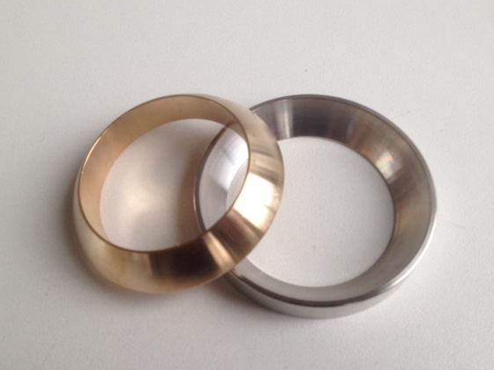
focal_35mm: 40
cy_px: 200
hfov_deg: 46.8
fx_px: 571
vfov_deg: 35.9
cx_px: 246
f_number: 2.4
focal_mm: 4.28
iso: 50
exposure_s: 1/40
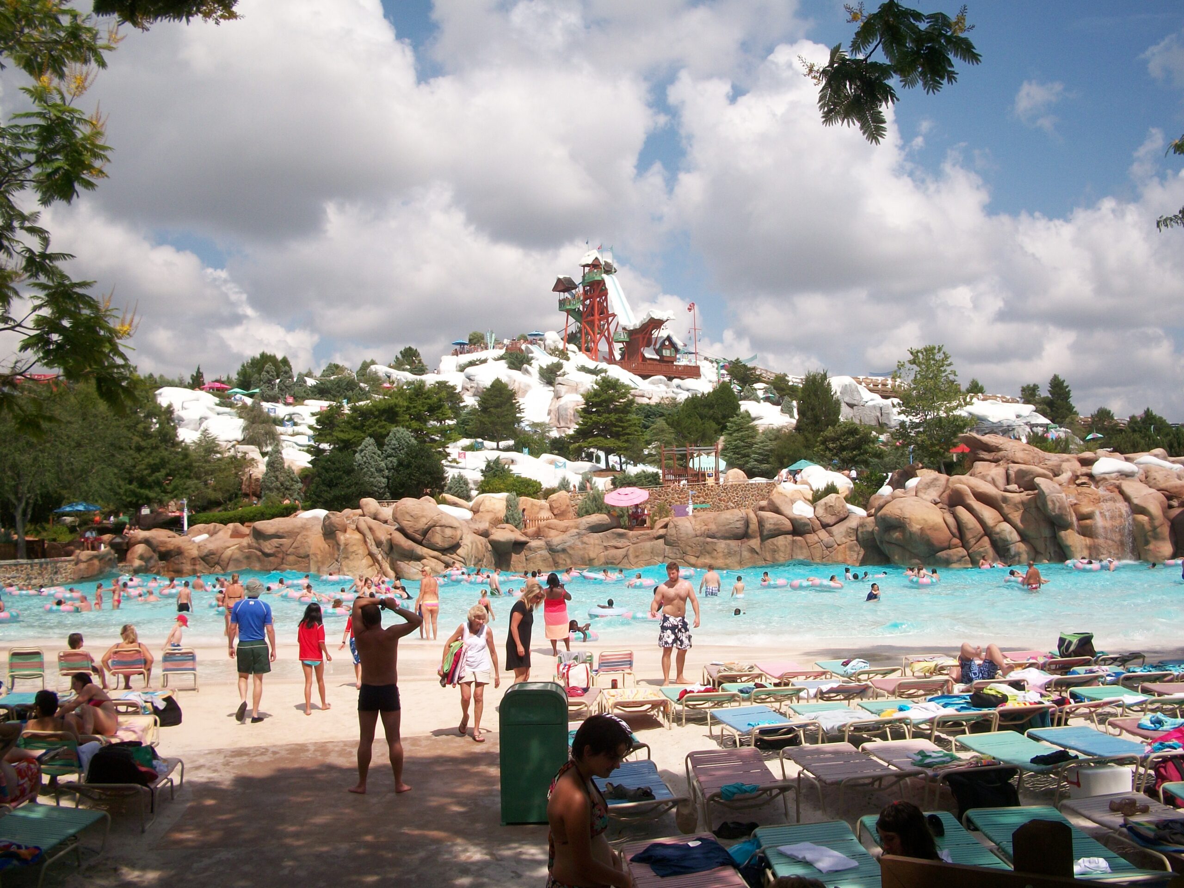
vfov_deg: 40.7
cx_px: 592
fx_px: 1197
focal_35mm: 35
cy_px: 444
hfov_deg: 52.6
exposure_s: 1/500
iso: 80
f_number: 5.6
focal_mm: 6.3
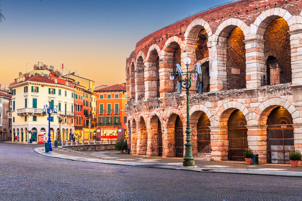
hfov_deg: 39.6
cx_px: 151
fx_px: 420
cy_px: 100
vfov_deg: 27.0
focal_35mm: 50
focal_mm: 50
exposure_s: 3
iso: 64
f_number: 11
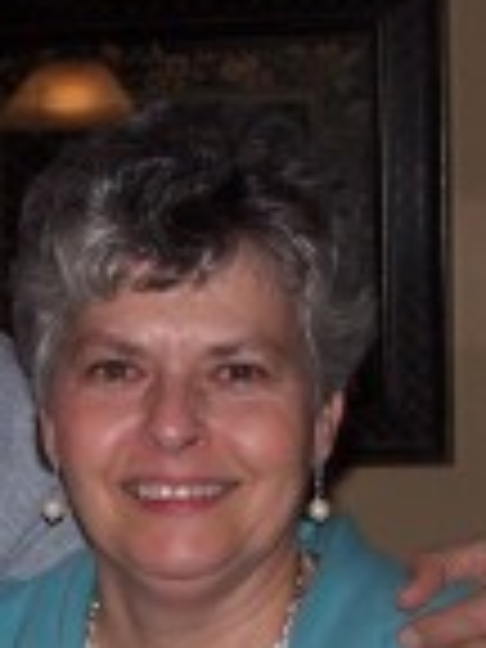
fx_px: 3912
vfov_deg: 9.4
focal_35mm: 209
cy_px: 556
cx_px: -176
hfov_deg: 7.0
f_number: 3.2
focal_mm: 11.1
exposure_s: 1/60
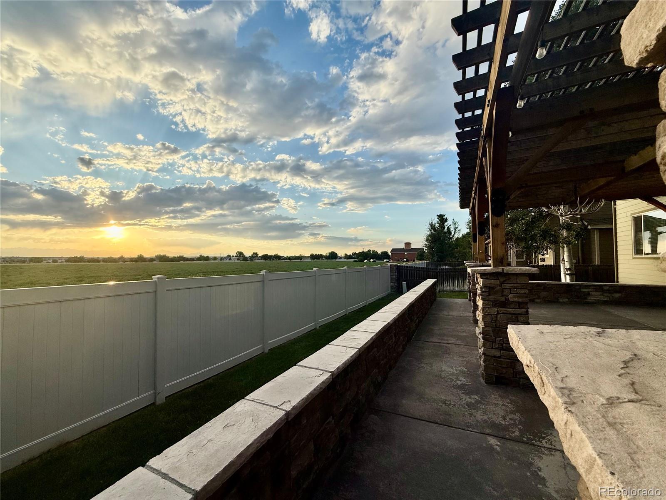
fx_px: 269
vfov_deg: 85.7
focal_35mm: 14
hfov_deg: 102.1
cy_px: 250
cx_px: 333
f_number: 2.2
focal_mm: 2.22
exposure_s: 1/914
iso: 50
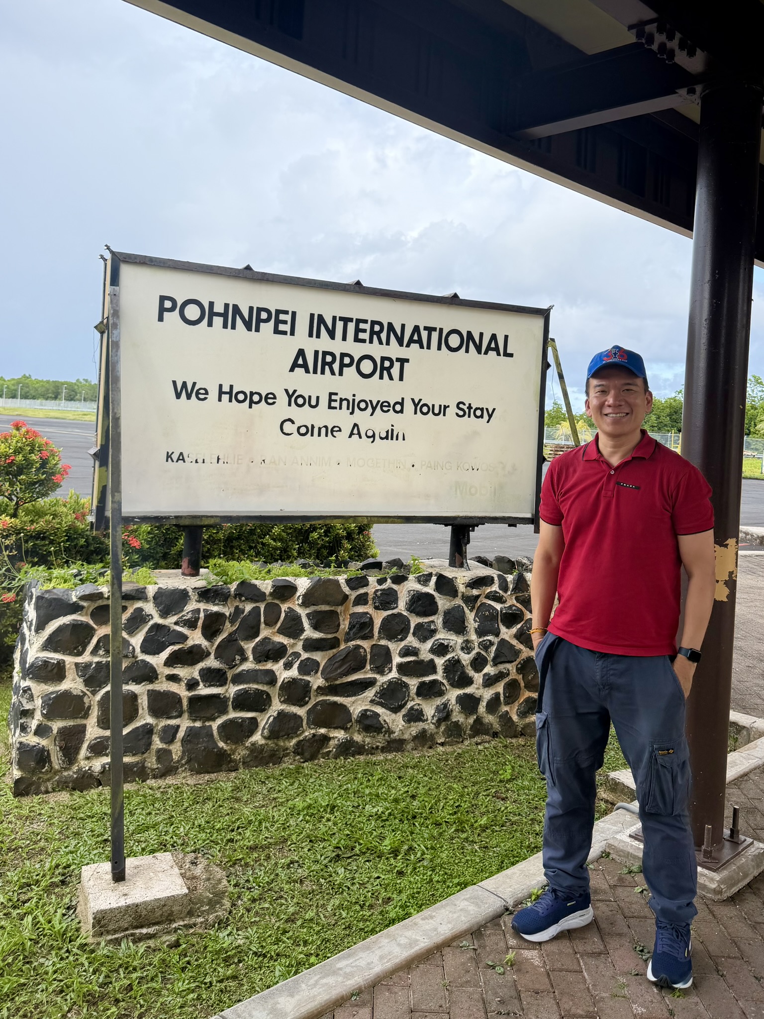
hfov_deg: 56.8
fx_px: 706
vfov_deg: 71.6
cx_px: 382
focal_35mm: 24
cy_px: 510
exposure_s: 1/1314
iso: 80
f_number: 1.78
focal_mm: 6.76
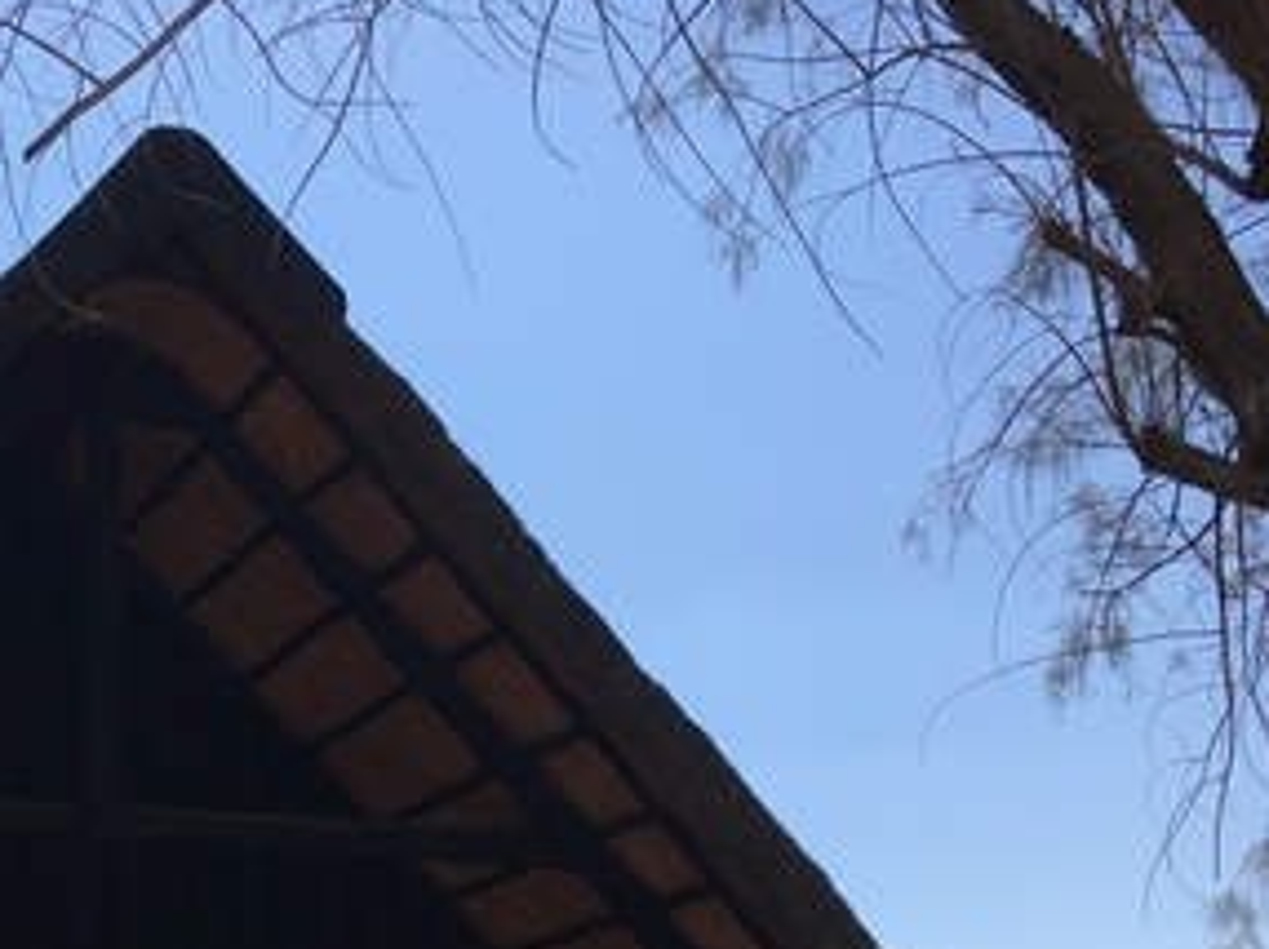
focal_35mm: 65
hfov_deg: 27.6
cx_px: -75
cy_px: 1051
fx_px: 2381
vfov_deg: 21.4
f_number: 2.2
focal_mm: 4.15
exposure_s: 1/2024
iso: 25
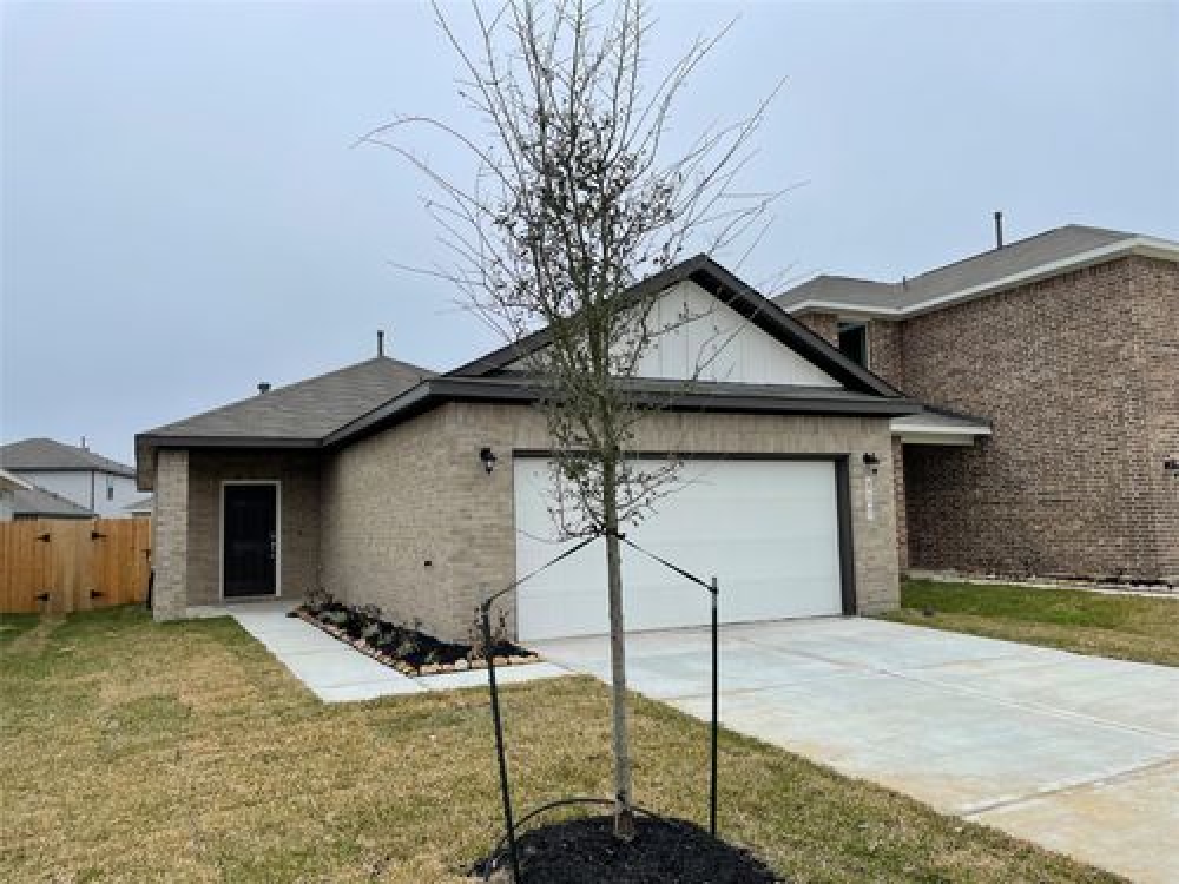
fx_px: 886
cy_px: 442
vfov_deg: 53.1
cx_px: 590
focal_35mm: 26
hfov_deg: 67.3
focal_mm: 4.2
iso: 32
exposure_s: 1/1770
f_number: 1.6
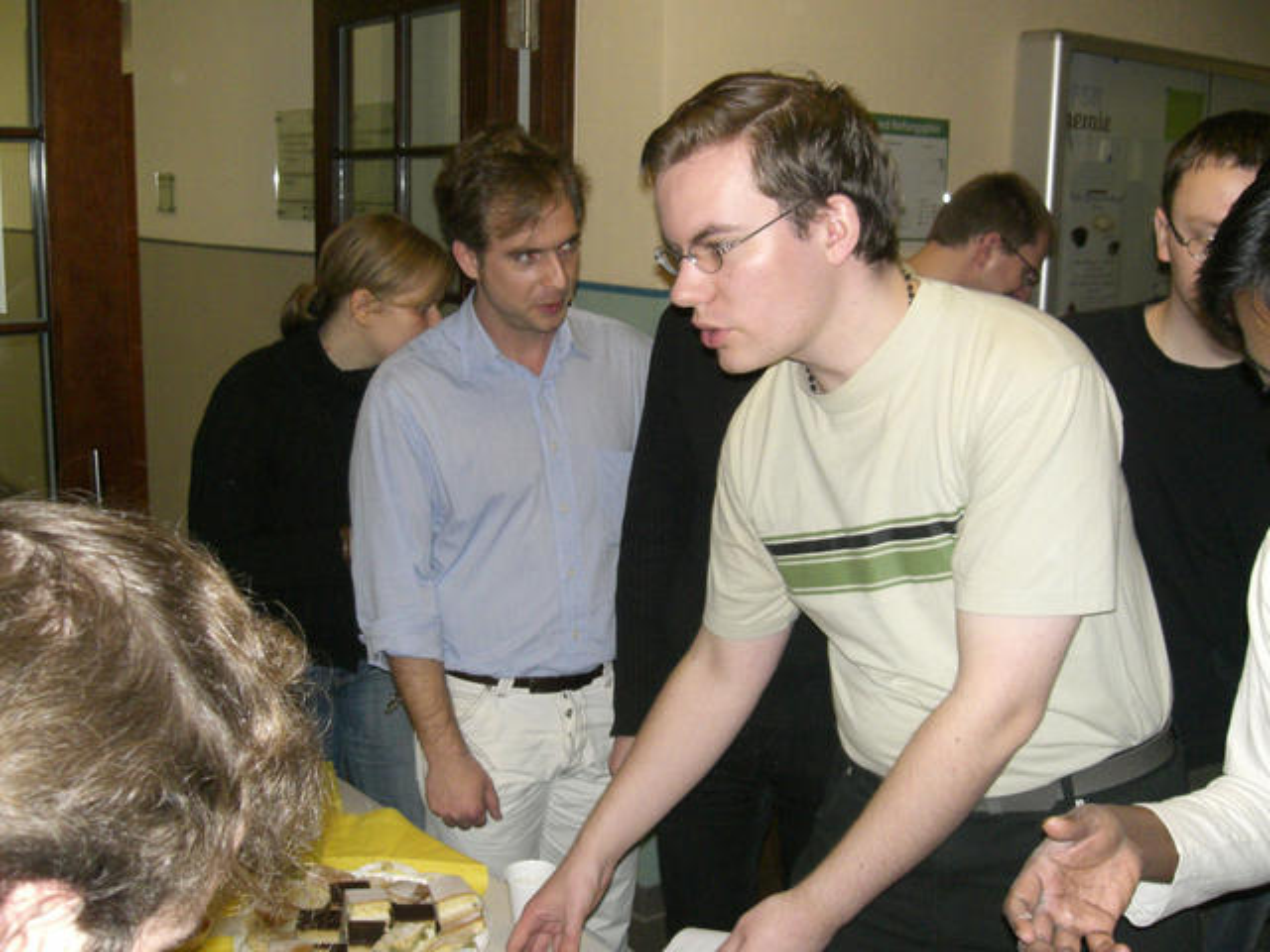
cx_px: 635
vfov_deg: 37.7
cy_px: 476
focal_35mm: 38
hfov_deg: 49.0
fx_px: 1394
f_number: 3.1
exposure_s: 1/60
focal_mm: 6.3
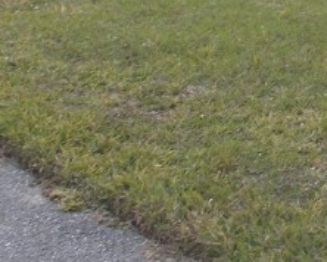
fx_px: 1133
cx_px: 452
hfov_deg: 15.4
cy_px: -125
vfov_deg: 12.6
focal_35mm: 117
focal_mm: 4.6
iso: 80
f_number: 8
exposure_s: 1/100
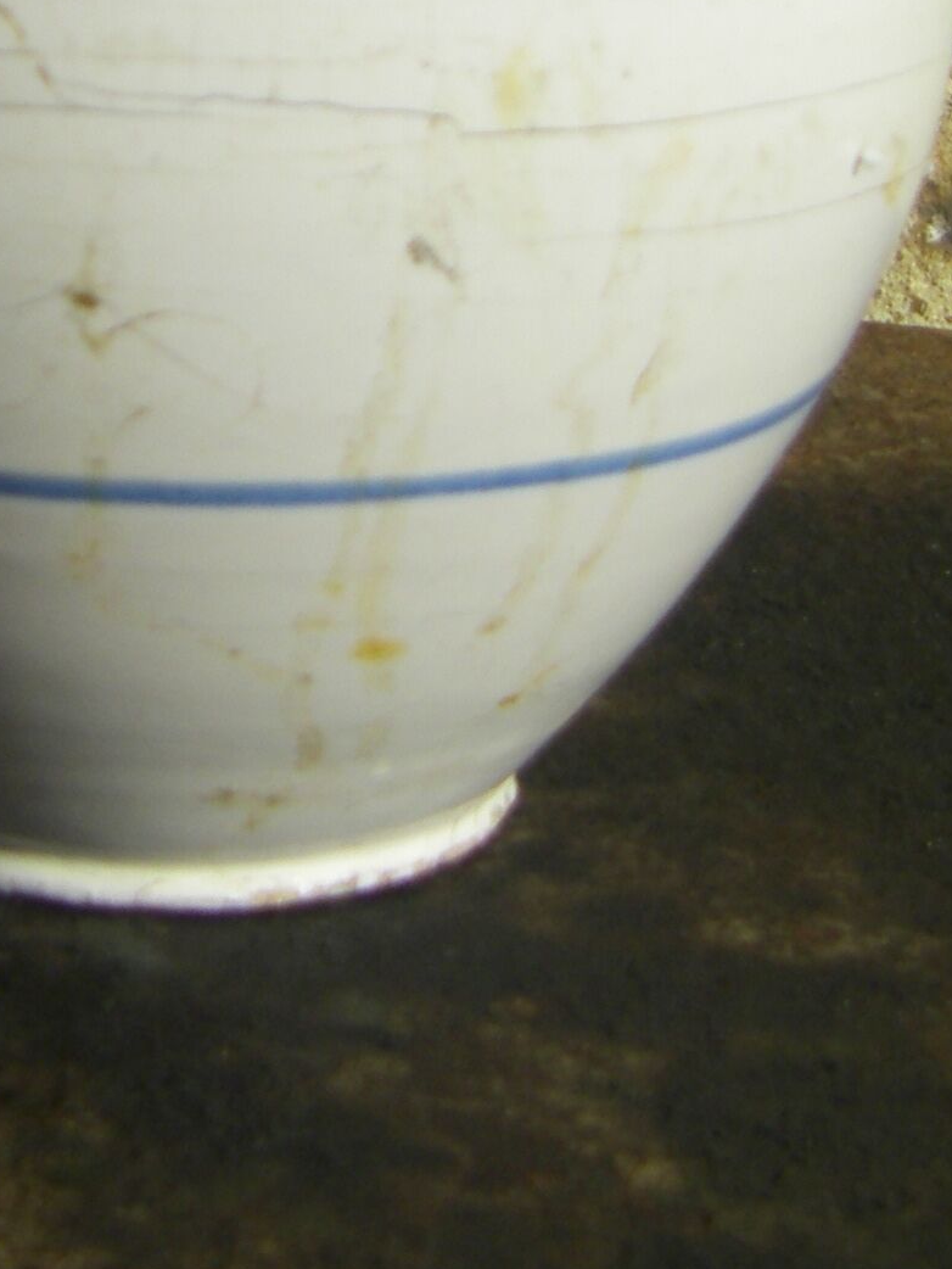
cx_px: 287
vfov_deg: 16.2
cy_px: -12
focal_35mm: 119
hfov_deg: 12.4
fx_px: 4362
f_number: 7
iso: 64
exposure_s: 1/320
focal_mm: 6.3
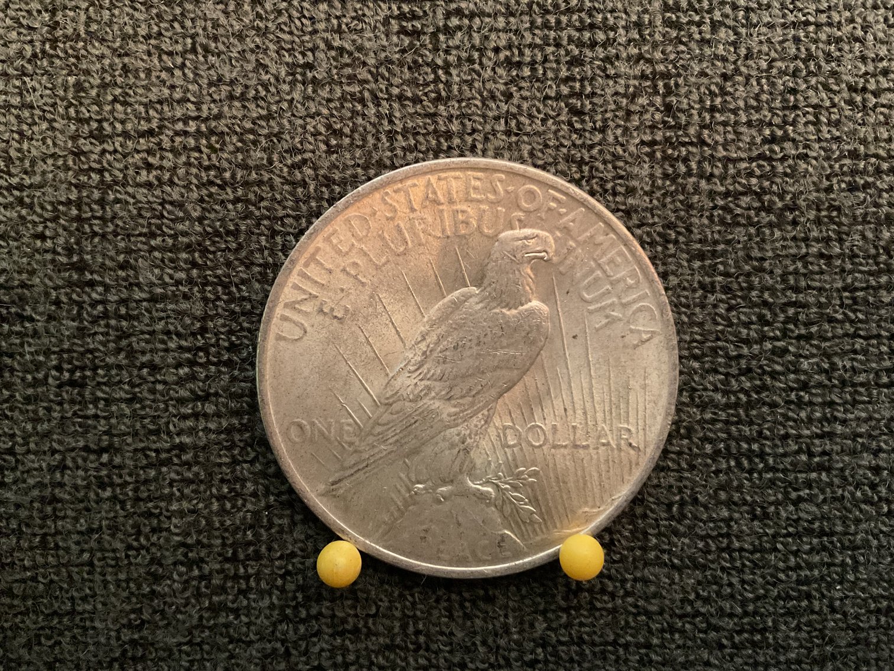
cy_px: 336
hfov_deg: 61.7
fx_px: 749
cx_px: 447
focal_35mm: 29
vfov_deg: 48.2
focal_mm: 3
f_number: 1.8
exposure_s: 1/30
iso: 500
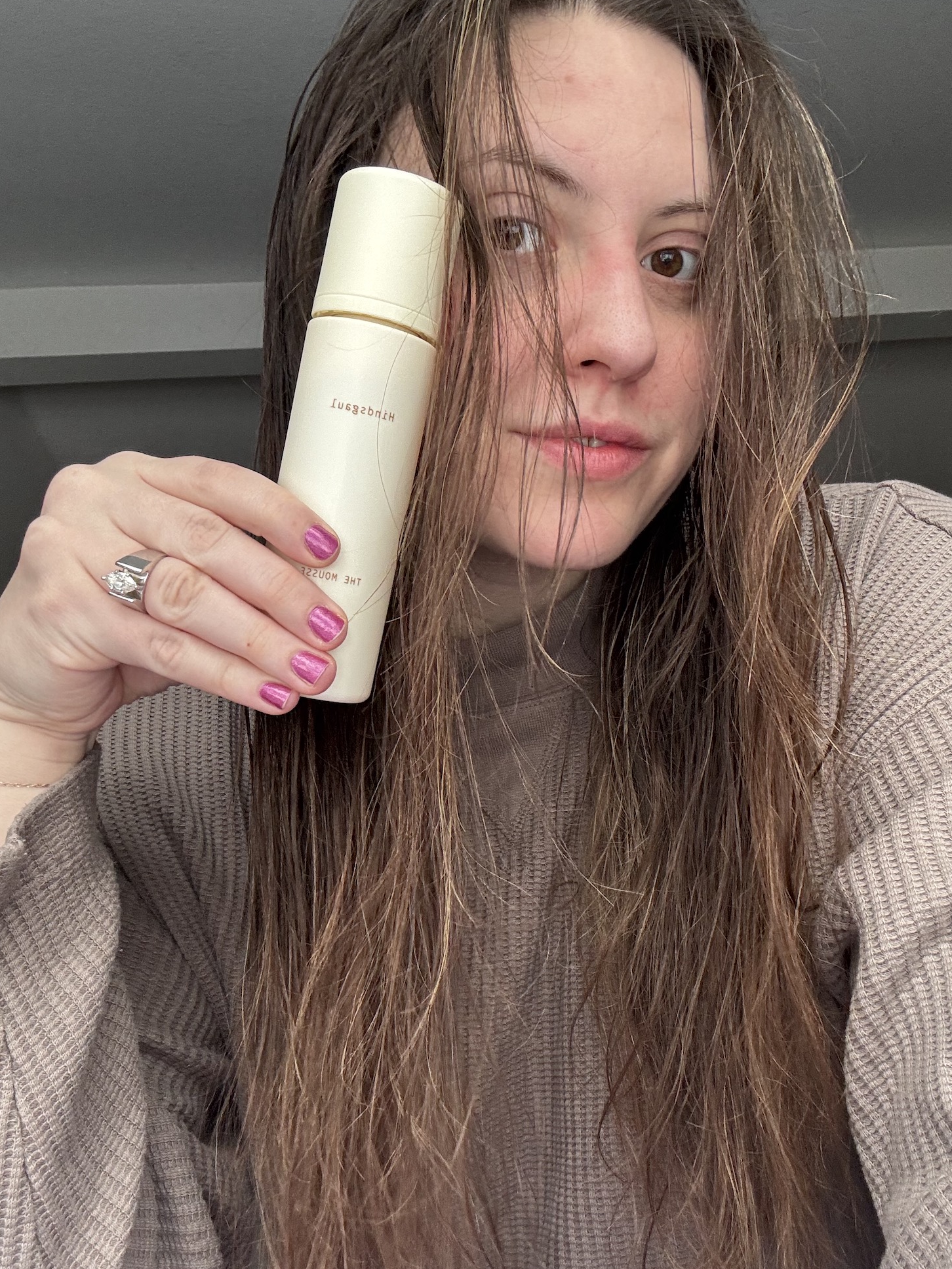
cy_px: 631
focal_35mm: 31
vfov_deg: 58.3
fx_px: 1136
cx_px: 488
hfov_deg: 45.5
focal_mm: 2.69
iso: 80
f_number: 1.9
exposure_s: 1/64
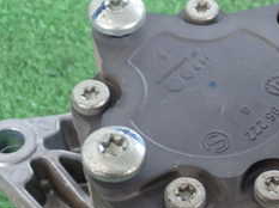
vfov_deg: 14.9
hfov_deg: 19.5
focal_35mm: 98
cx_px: 280
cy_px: 183
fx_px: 789
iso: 320
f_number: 2.7
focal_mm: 6.83
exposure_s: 1/40
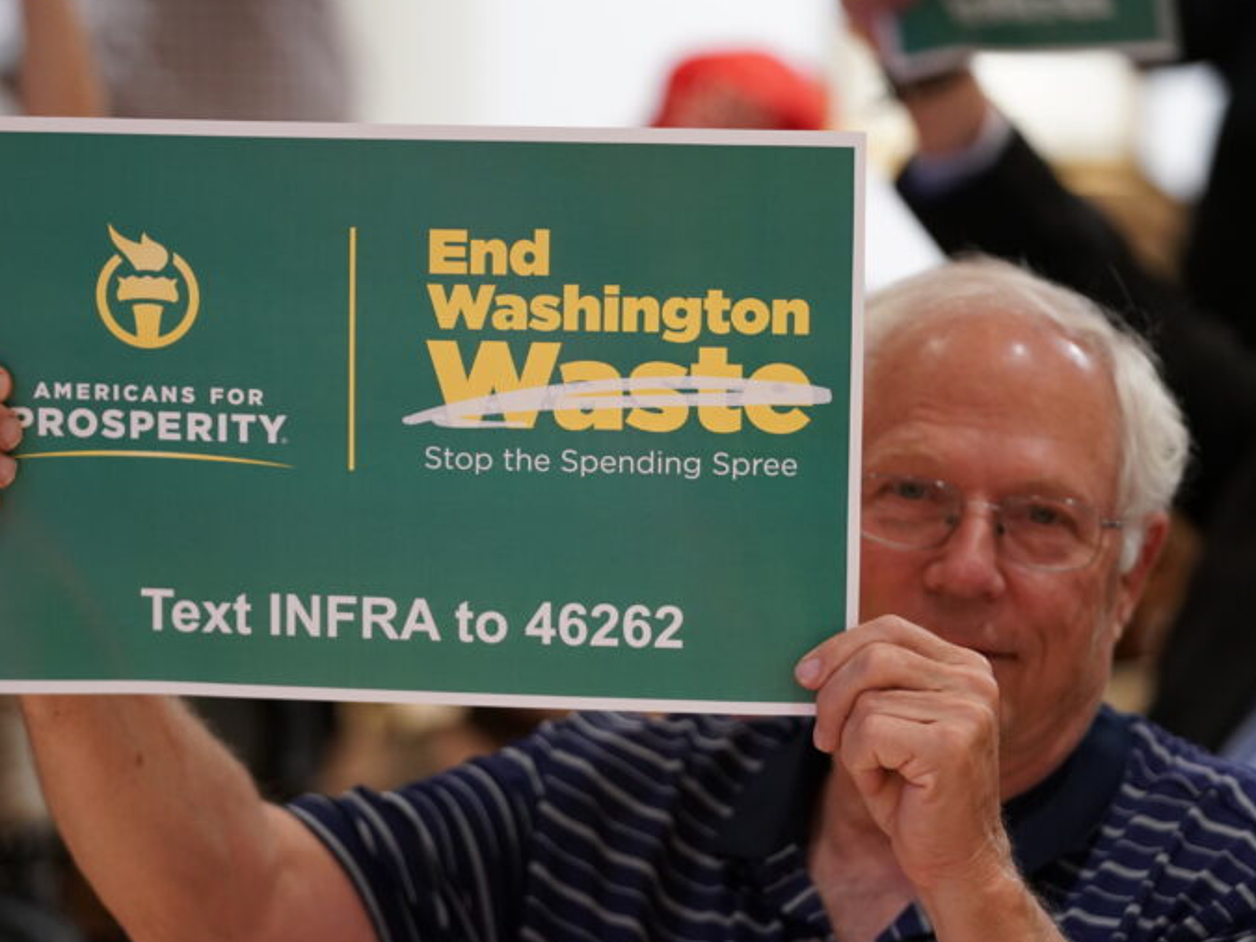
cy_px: 489
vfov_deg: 8.3
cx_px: 610
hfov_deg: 11.1
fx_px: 6457
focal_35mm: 178
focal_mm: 122
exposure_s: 1/60
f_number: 2.8
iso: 3200
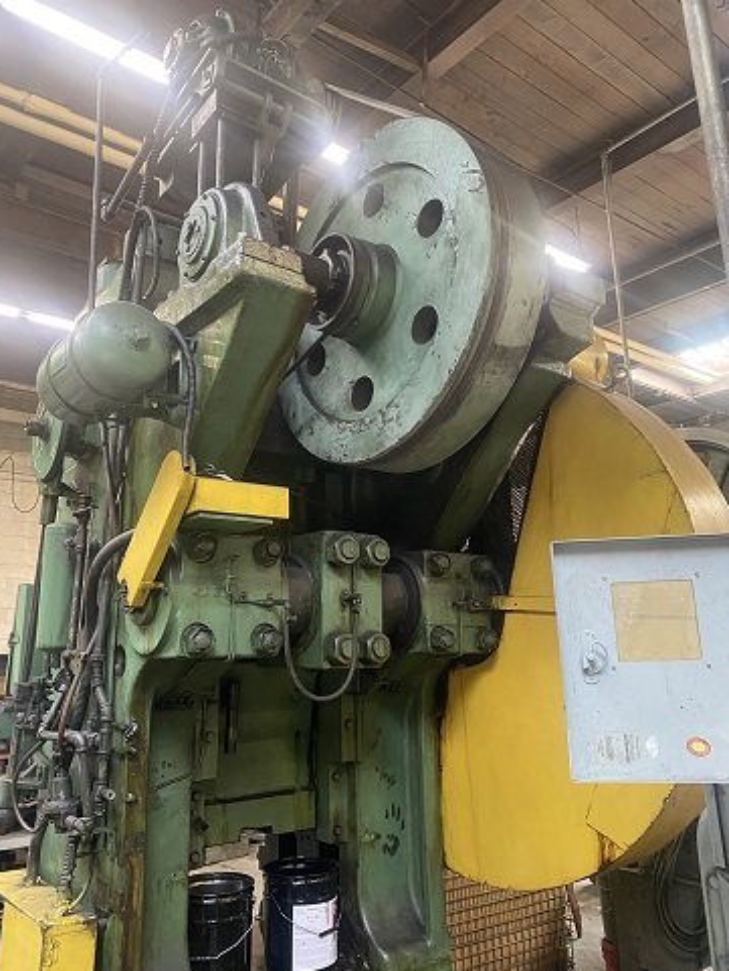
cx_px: 364
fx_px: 758
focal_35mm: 27
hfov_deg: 51.4
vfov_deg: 65.3
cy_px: 472
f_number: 1.8
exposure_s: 1/60
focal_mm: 4.25
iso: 400
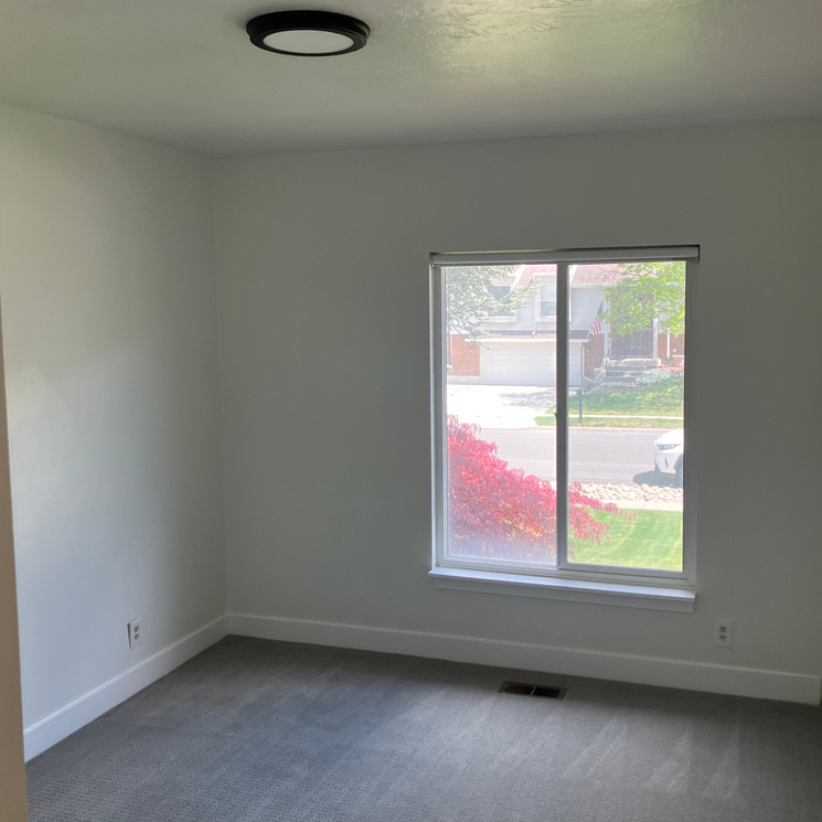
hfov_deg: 48.4
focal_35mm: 34
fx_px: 913
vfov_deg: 48.4
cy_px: 406
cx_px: 431
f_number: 1.8
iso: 40
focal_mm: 3.99
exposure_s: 1/120
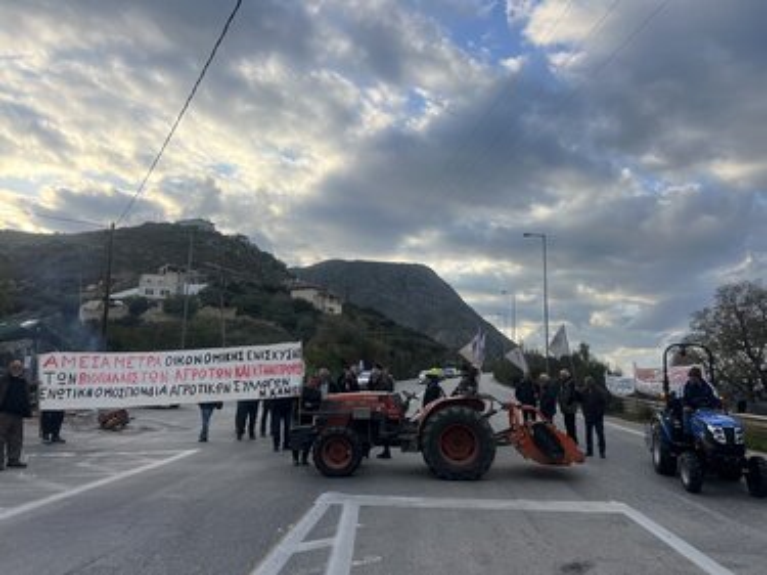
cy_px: 288
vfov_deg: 53.0
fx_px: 576
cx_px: 384
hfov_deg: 67.3
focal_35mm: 26
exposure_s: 1/2353
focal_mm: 5.7
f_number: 1.5
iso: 50
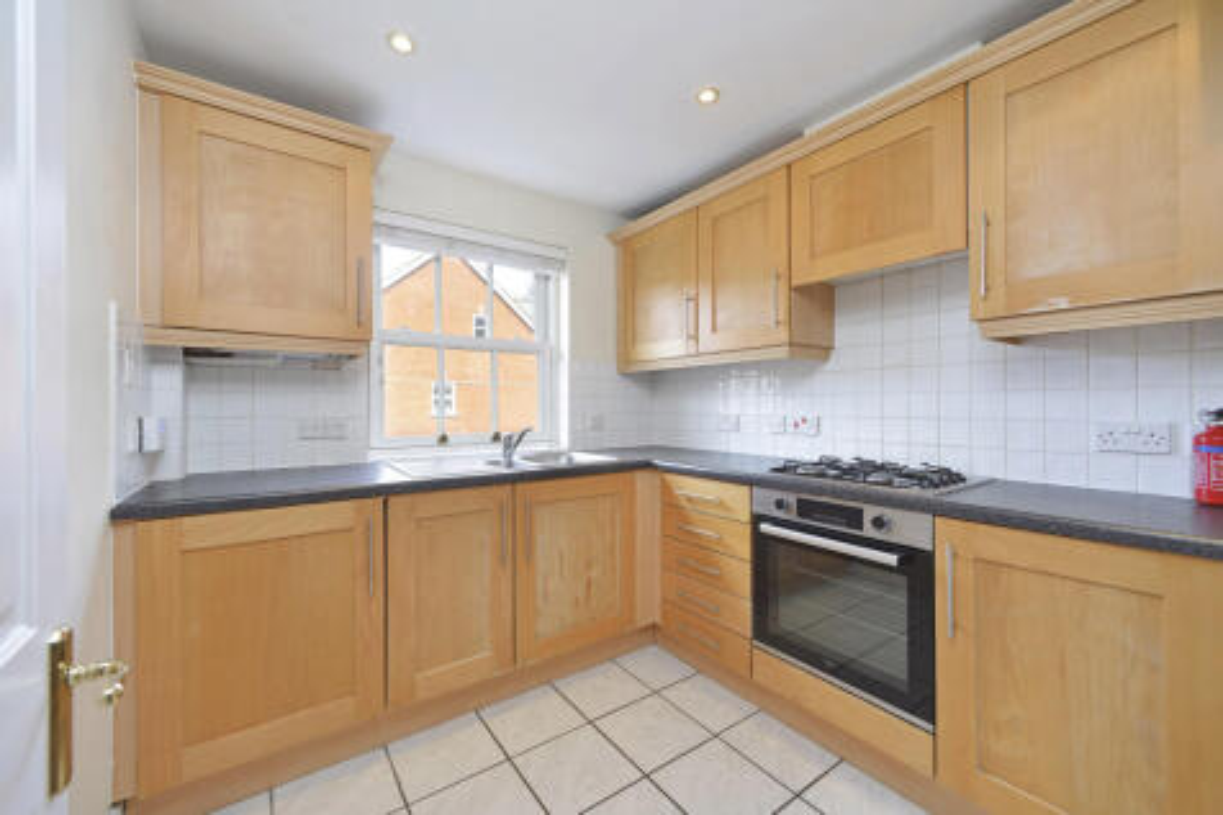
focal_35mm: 14
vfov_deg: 81.2
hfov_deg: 104.3
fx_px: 475
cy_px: 408
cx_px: 612
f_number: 7.1
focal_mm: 14
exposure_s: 1/80
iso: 400
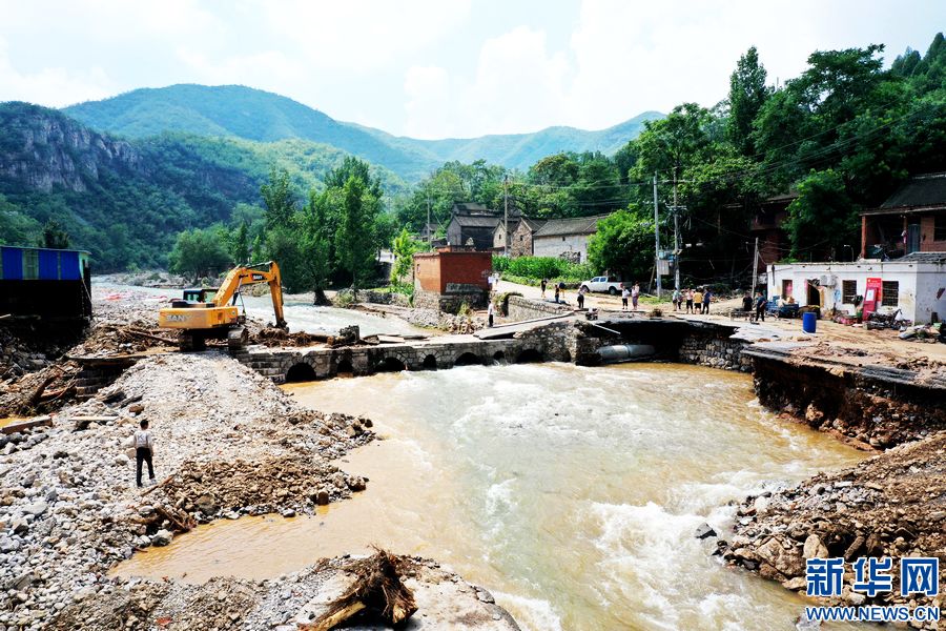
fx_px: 736
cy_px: 316
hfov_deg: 65.5
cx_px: 473
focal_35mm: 28
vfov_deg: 46.4
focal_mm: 10.26
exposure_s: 1/500
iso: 100
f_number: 5.6
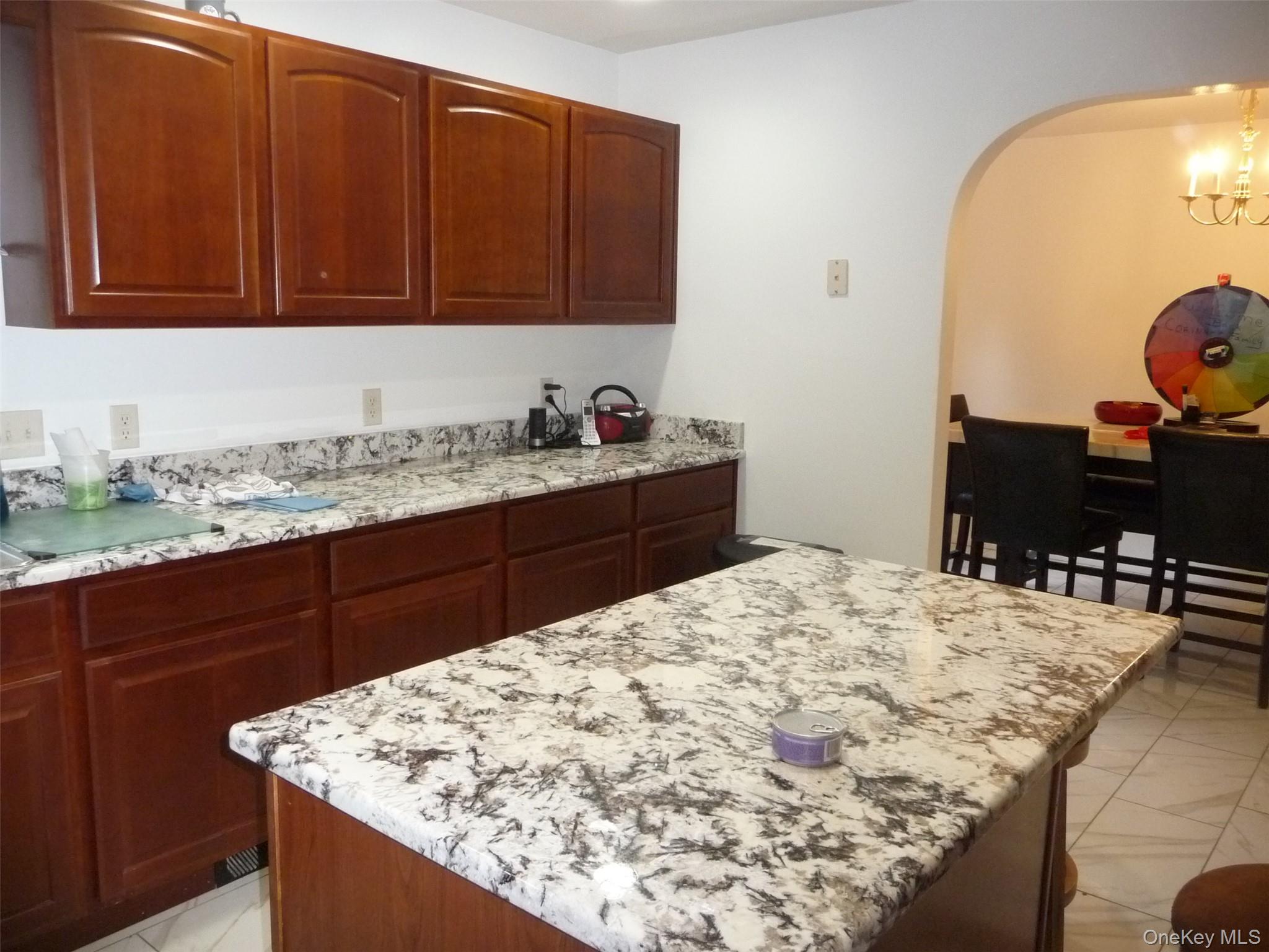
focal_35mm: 28
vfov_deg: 49.7
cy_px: 476
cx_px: 634
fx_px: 1026
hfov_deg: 63.4
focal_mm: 4.7
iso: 500
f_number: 3.3
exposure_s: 1/30
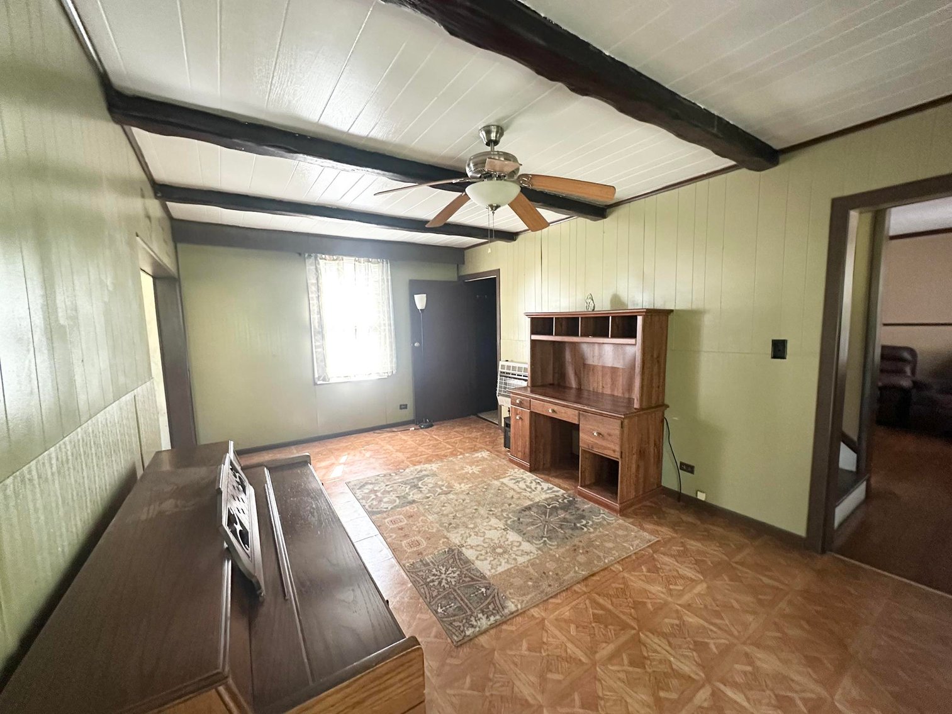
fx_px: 385
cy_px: 357
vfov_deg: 85.7
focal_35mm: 14
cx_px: 476
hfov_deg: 102.1
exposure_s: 1/60
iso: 640
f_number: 2.2
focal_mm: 2.22
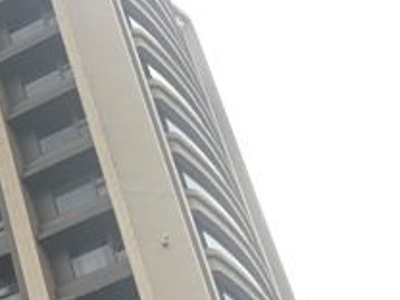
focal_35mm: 120
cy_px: 419
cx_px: -504
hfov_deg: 13.1
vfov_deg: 11.9
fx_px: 1387
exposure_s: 1/121
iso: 64
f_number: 1.8
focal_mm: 4.25
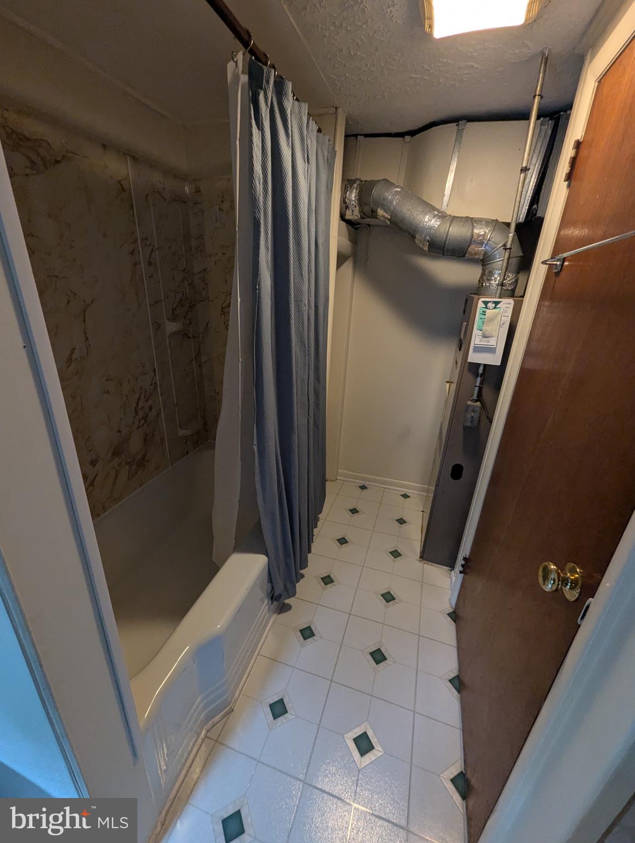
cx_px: 318
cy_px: 422
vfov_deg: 106.1
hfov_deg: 90.0
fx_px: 317
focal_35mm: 13
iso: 284
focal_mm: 1.95
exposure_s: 1/40
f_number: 2.2
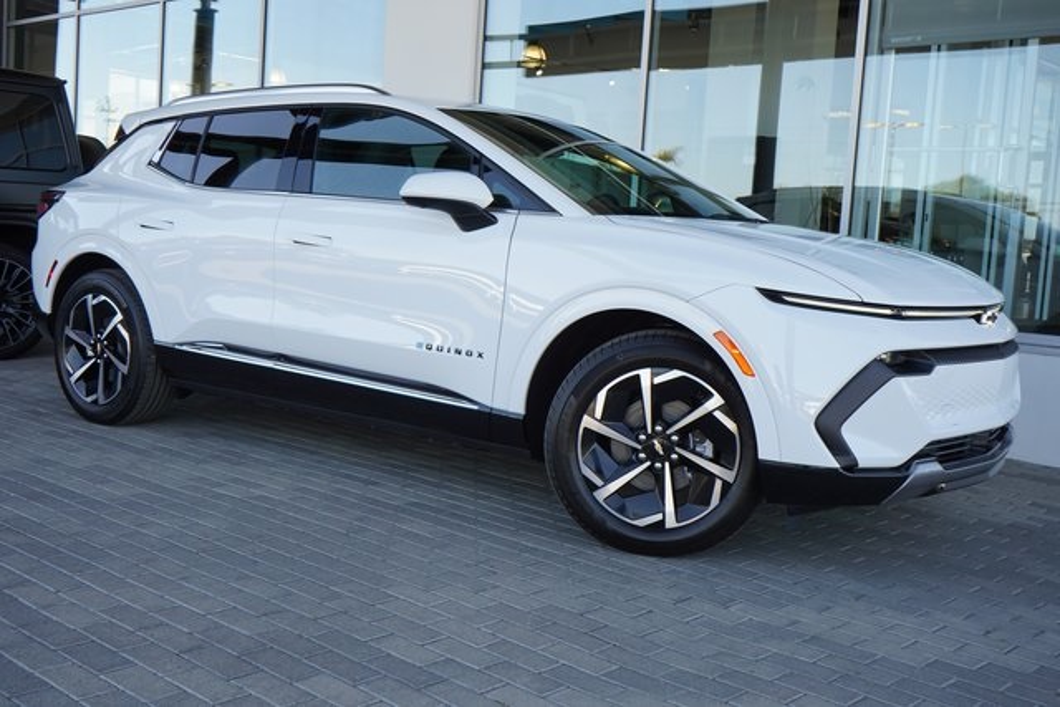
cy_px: 354
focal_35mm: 38
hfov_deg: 50.7
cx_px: 530
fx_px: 1119
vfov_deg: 35.1
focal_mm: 38
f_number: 8
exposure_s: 1/400
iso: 1000
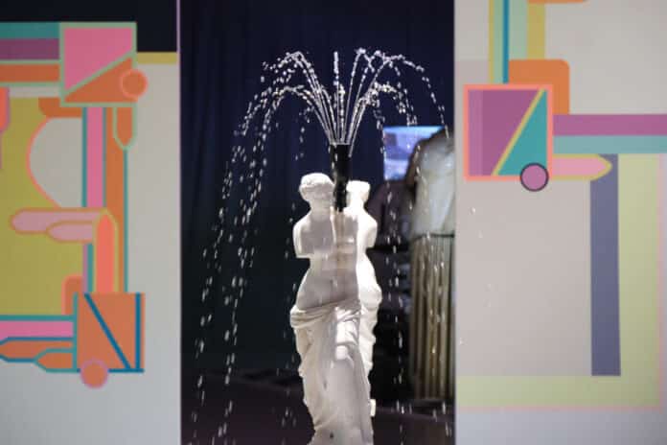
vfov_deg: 14.4
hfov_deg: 21.5
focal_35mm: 95
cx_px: 334
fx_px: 1760
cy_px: 222
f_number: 4
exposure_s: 1/180
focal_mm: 63
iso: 5000
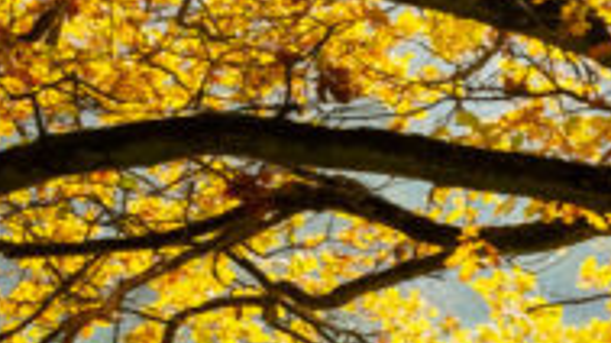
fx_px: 3222
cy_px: 361
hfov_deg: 9.3
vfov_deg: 6.1
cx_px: 1636
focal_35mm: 199
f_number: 8
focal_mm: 35
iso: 400
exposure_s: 1/100
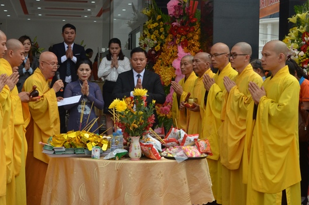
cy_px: 85
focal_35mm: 65
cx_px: 129
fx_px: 554
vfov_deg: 20.9
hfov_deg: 31.1
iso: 1000
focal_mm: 35
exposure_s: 1/800
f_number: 14
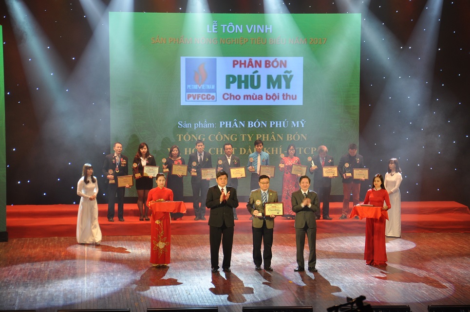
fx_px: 1291
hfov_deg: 20.6
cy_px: 156
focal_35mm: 99
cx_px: 235
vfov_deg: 13.8
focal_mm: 66
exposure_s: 1/30
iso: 400
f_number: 5.3
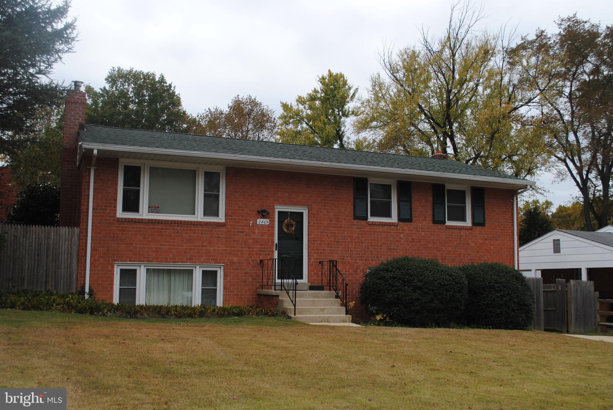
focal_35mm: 36
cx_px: 306
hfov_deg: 53.1
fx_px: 614
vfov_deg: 37.0
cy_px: 205
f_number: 6.3
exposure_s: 1/200
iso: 100
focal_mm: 24
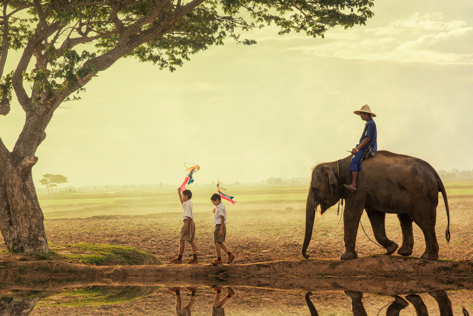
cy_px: 158
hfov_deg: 23.9
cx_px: 236
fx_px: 1117
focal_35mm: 85
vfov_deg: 16.1
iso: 200
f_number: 9
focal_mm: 85
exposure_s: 1/200
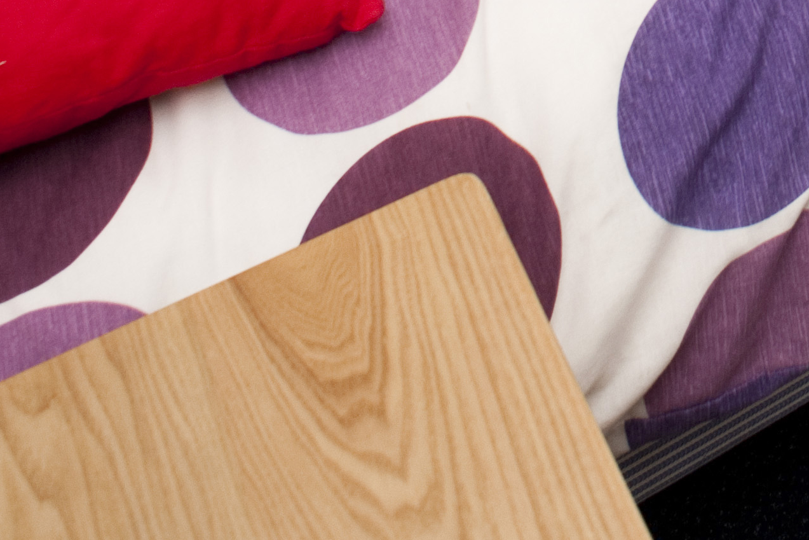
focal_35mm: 95
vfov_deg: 11.8
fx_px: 2135
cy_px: -740
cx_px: 1148
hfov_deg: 19.2
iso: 200
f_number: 5.6
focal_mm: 20
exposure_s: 1/60
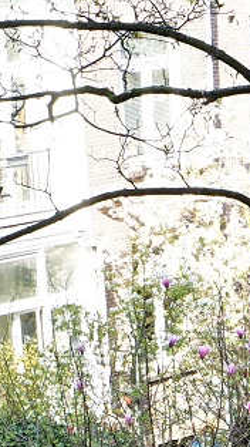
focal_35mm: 171
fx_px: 2021
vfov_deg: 12.4
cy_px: 483
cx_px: 396
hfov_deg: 7.0
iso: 320
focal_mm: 32
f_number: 8
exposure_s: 1/60
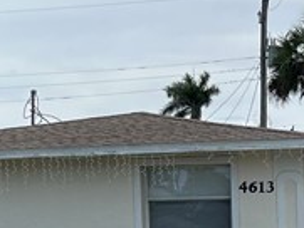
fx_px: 1292
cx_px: 306
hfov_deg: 13.2
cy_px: 310
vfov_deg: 9.9
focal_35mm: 147
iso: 50
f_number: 1.5
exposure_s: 1/6211
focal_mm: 5.7
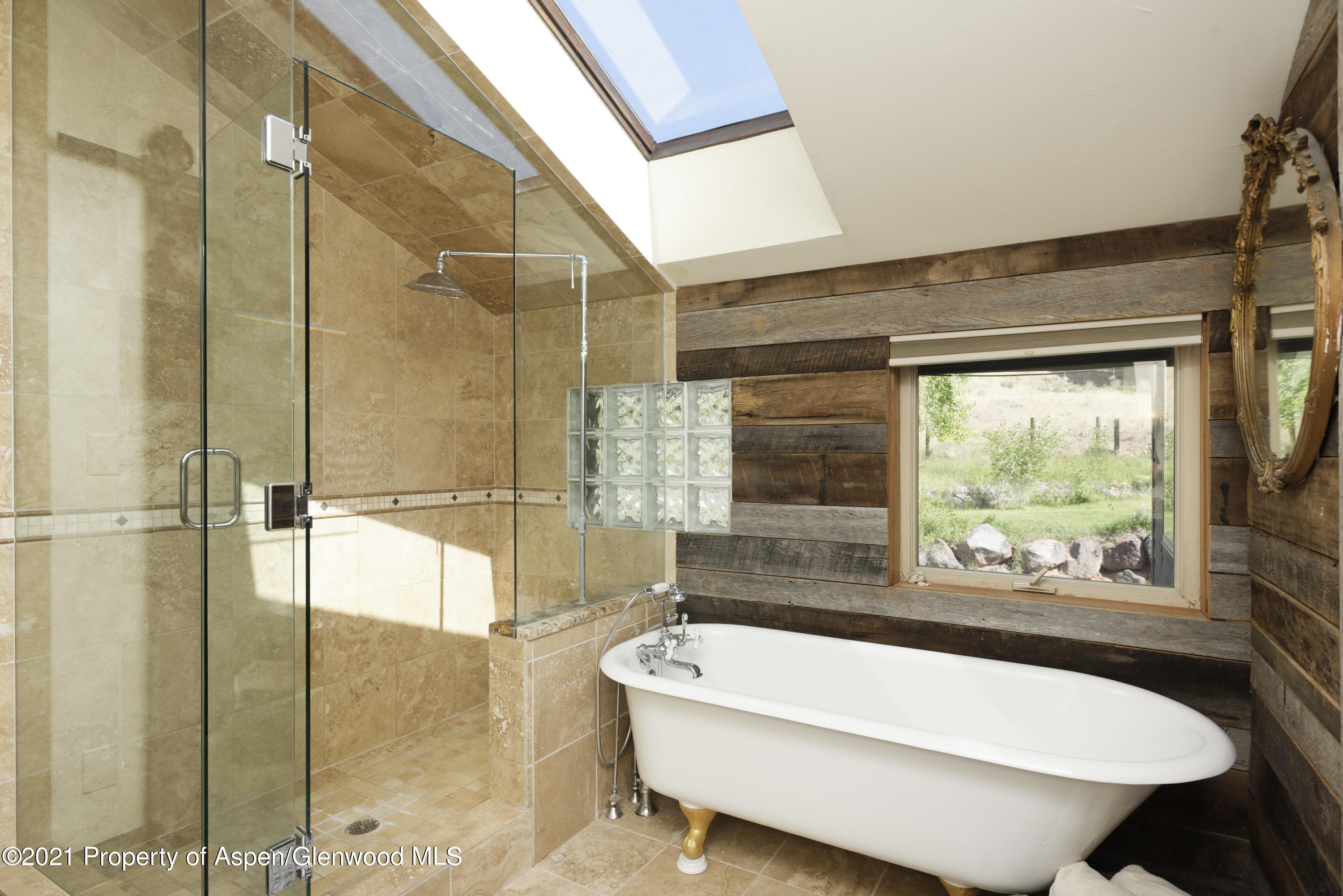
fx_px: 709
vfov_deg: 64.6
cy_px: 448
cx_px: 672
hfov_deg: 86.9
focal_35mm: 19
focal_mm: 19
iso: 250
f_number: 7.1
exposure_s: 1/200
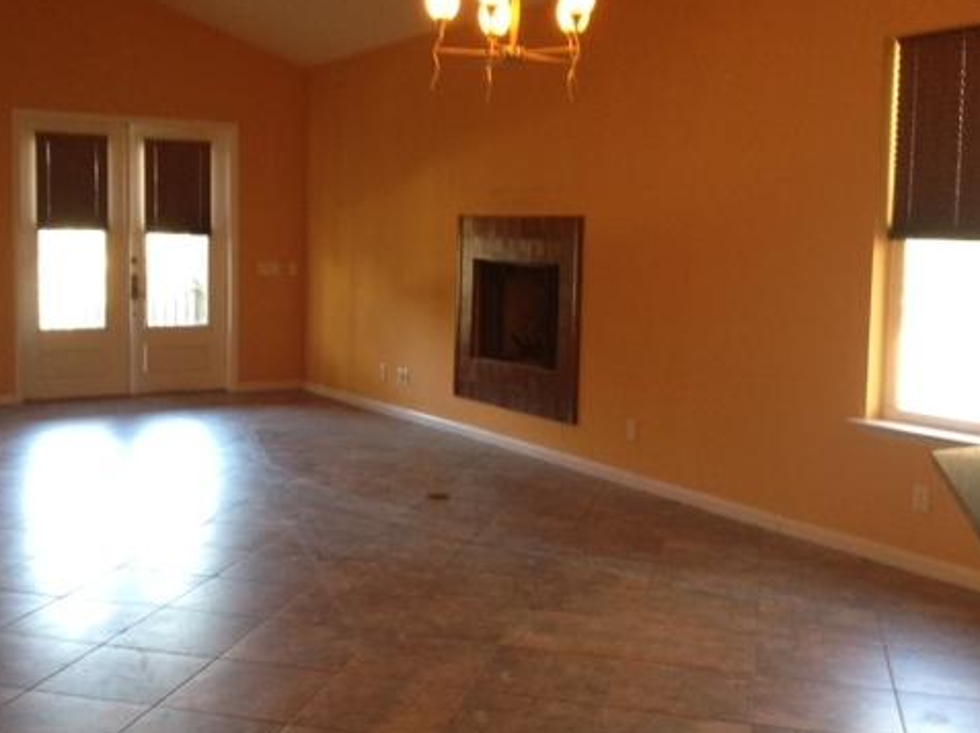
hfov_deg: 40.4
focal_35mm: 47
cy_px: 316
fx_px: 1330
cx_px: 429
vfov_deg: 30.8
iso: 160
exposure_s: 1/20
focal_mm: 4.28
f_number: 2.4
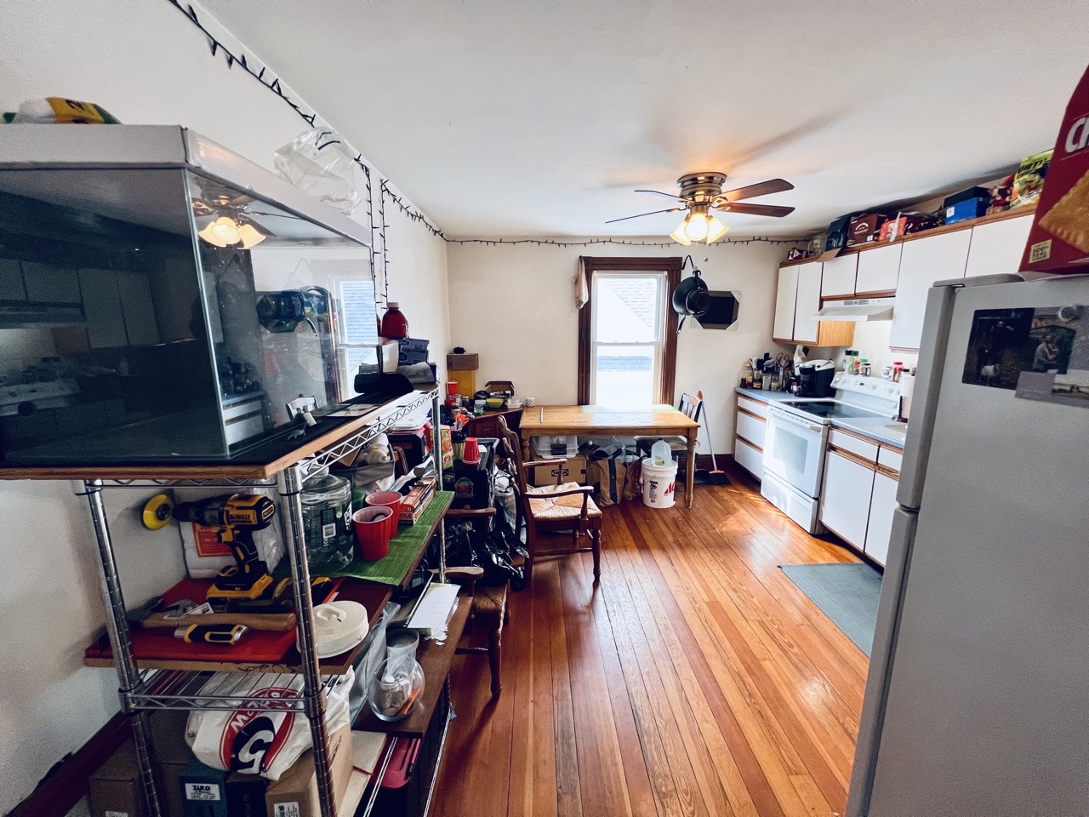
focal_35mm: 13
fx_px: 409
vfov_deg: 89.9
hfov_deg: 106.2
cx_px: 544
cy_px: 408
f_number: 1.8
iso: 250
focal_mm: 1.57
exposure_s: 1/120
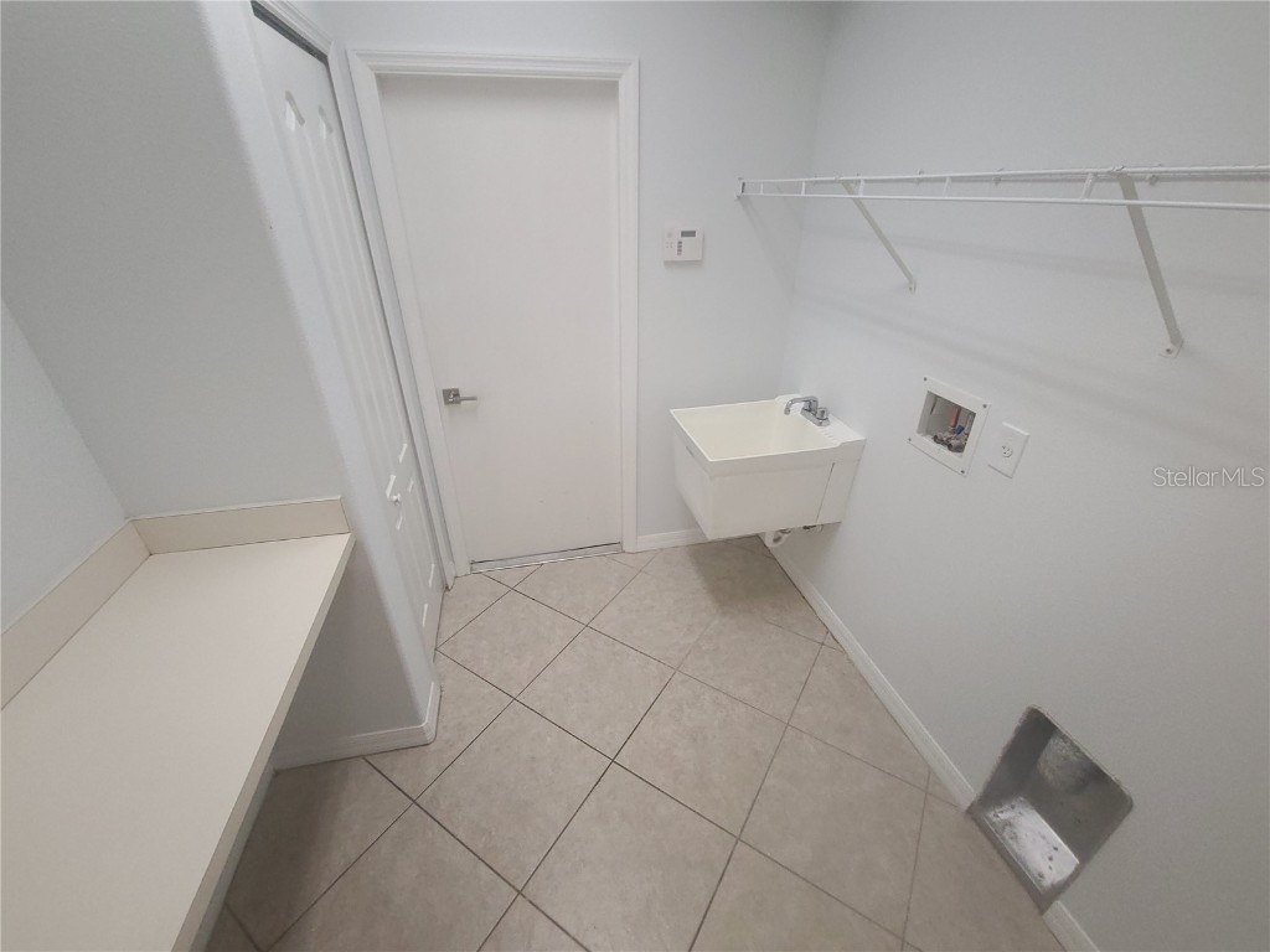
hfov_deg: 106.2
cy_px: 476
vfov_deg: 89.9
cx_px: 635
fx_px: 477
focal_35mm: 13
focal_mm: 2.2
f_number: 2.2
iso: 200
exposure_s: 1/60
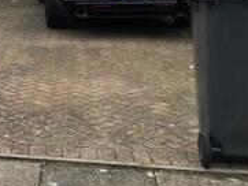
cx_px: -103
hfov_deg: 19.5
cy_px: -68
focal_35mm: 90
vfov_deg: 15.5
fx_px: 645
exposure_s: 1/100
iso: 40
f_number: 1.8
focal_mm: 3.99
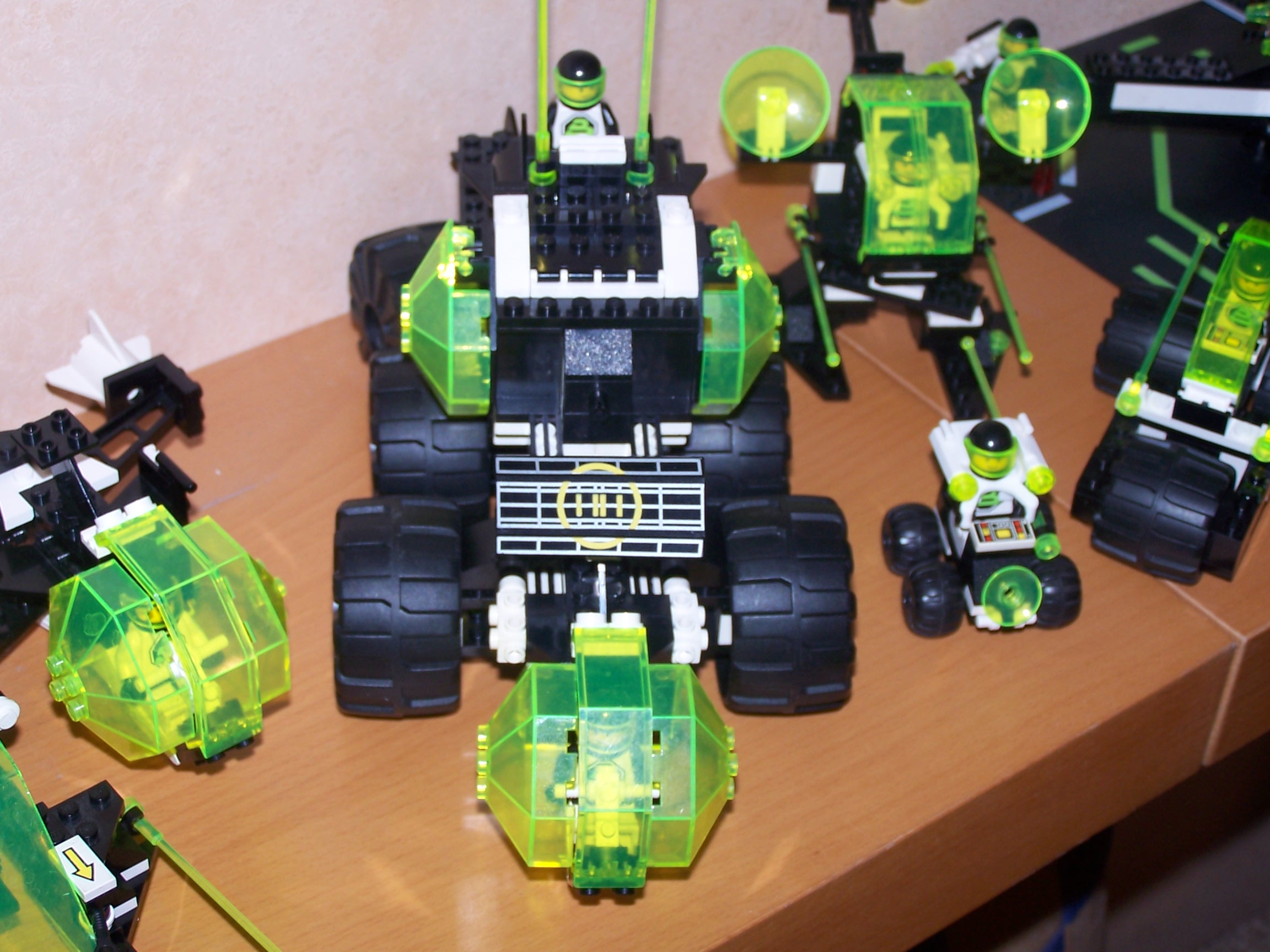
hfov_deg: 29.0
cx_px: 635
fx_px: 2458
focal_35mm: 67
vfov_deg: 21.9
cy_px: 476
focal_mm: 11.1
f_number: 3.2
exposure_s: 1/60
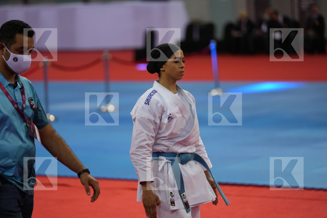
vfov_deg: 8.9
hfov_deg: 13.2
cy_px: 109
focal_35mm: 155
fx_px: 1408
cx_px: 164
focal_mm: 155
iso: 1000
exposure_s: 1/500
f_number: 2.8
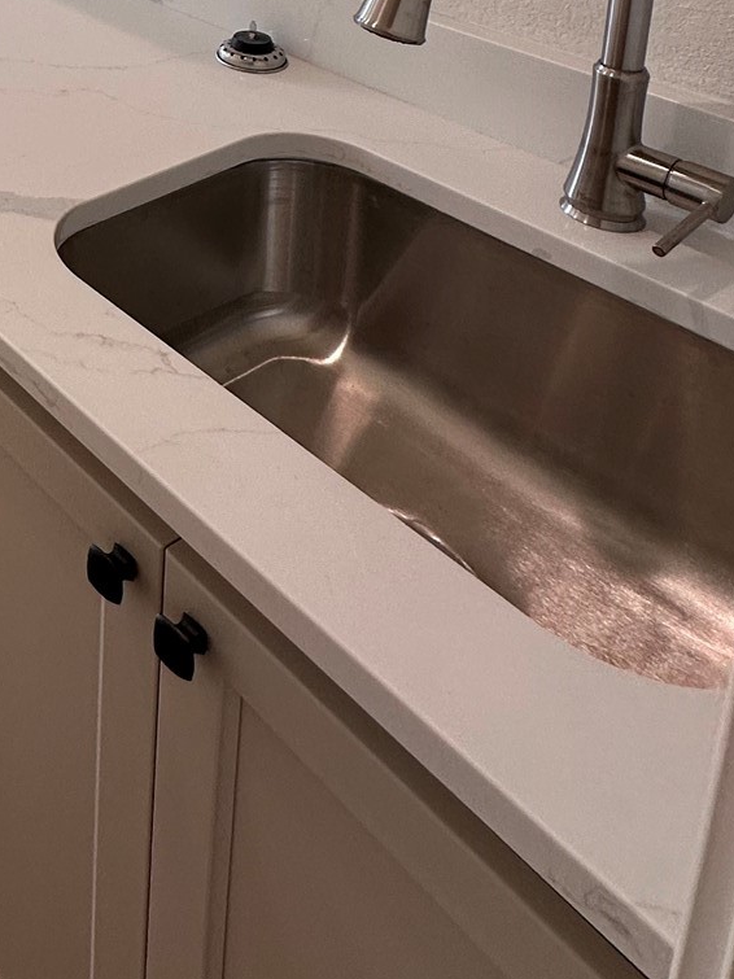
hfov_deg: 30.6
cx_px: -193
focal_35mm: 38
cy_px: -154
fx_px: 1075
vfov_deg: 38.4
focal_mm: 2.22
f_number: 2.2
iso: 80
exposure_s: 1/120
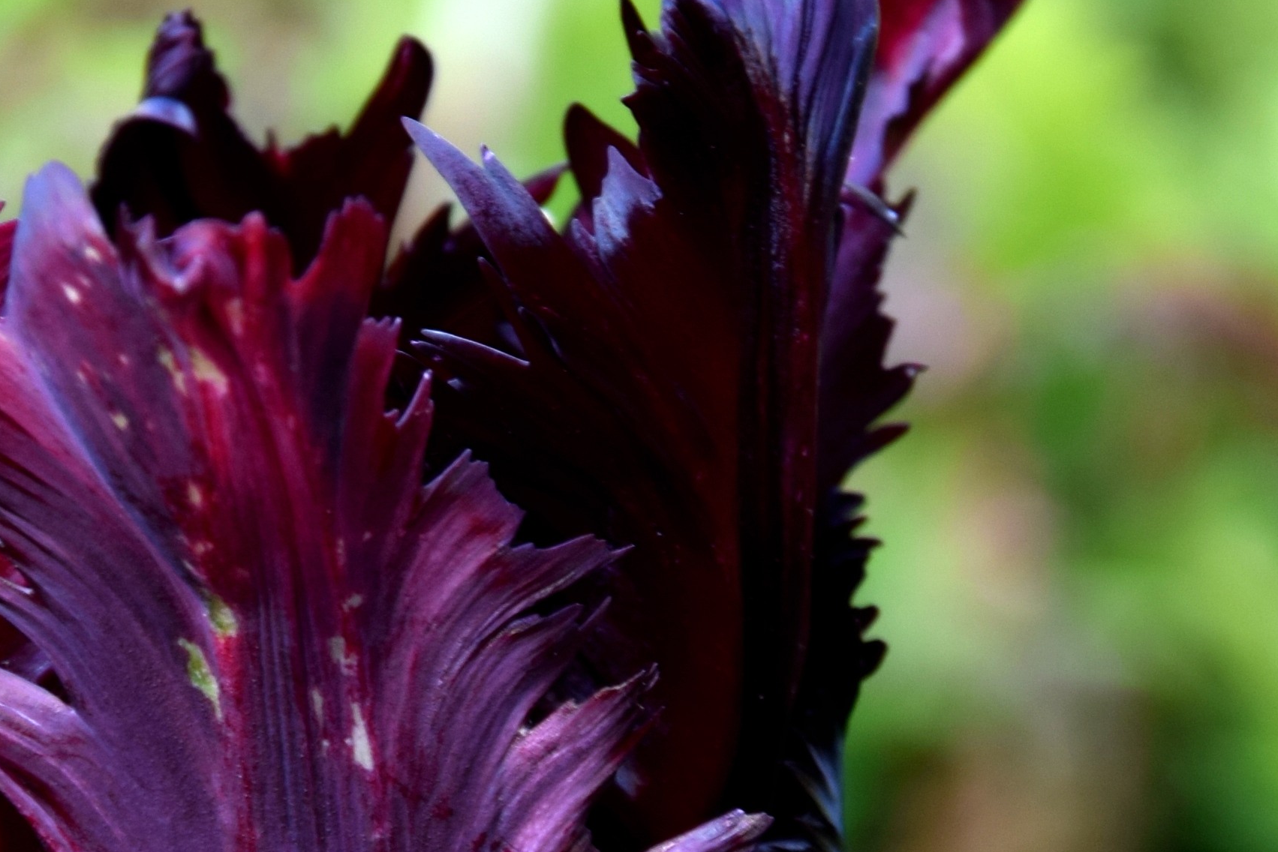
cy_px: 898
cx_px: 458
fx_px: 19696
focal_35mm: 555
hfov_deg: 3.7
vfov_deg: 2.5
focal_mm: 105
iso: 100
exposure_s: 1/30
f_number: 5.6
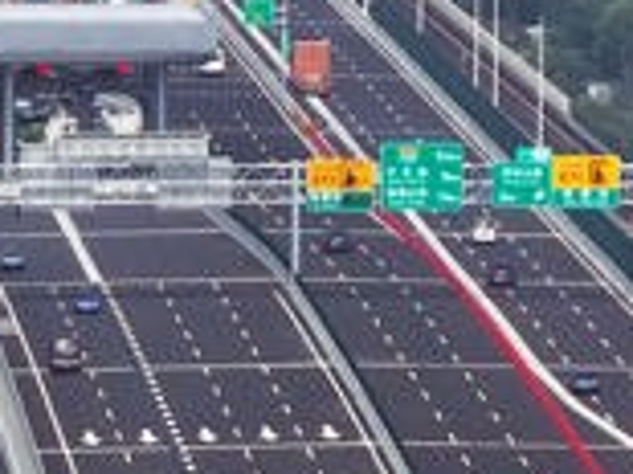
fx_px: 17614
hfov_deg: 2.1
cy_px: 668
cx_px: 666
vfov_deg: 1.5
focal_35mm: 964
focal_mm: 30.71
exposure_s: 1/2000
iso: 100
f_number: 3.4
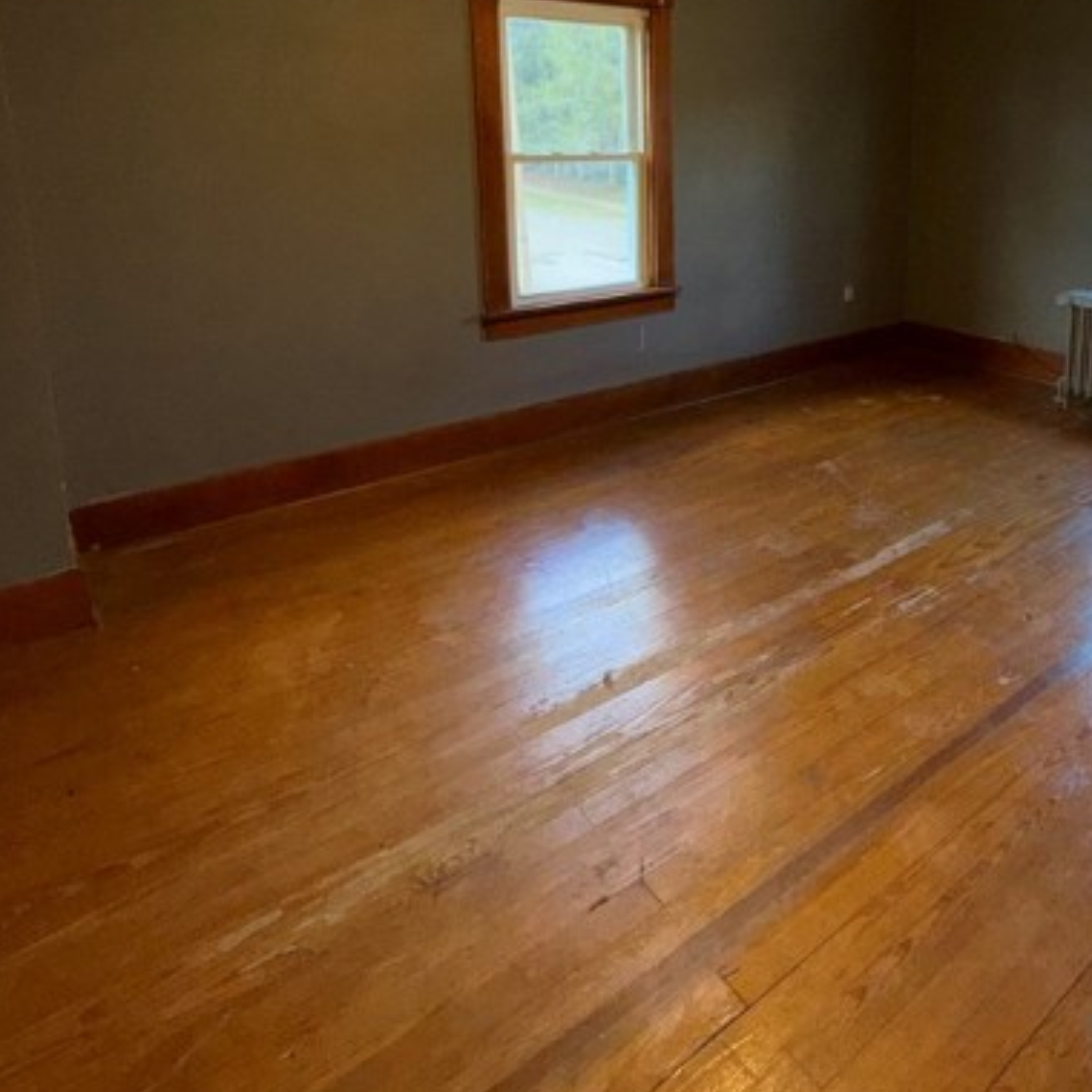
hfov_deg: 60.6
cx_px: 770
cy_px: 279
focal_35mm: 25
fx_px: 892
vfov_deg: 59.7
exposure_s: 1/122
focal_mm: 2.22
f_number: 2.2
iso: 40
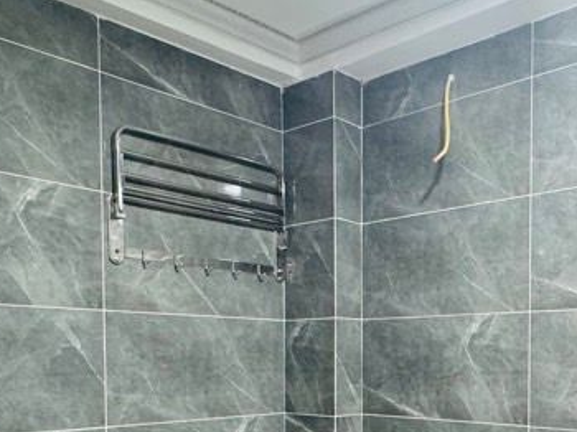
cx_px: 397
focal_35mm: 41
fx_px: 683
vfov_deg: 33.2
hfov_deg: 44.9
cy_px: 391
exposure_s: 1/50
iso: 400
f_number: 2.2
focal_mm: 2.22
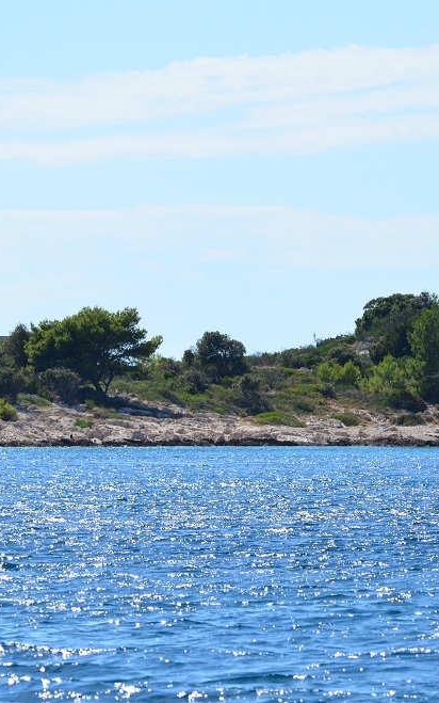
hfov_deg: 4.1
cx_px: 374
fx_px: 6201
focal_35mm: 324
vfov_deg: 6.5
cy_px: 352
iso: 1400
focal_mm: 140
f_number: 6.3
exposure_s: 1/8000
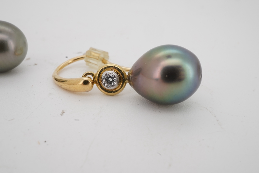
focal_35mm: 46
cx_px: 132
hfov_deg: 42.7
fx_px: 331
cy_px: 85
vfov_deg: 29.2
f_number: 22
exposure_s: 1/125
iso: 400
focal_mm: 30
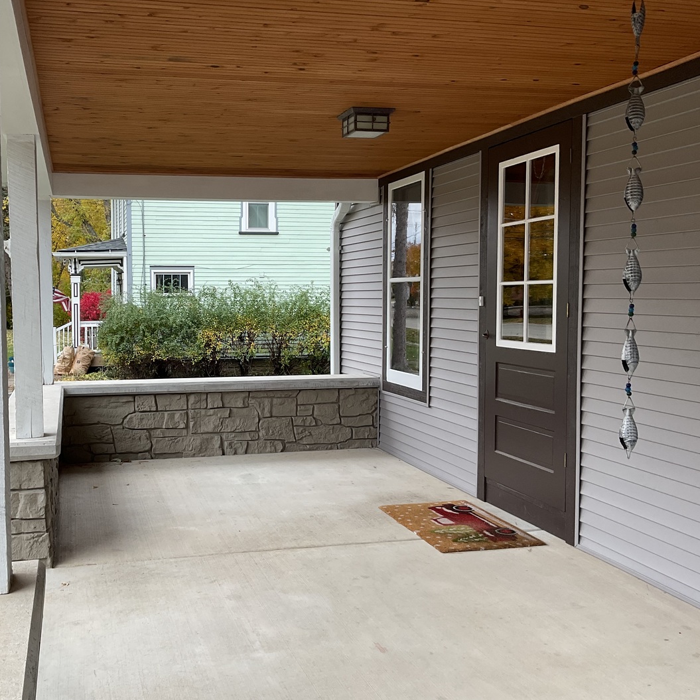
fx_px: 801
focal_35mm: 35
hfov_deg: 46.5
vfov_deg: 47.2
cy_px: 343
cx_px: 234
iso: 20
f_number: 1.8
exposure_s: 1/122
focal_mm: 3
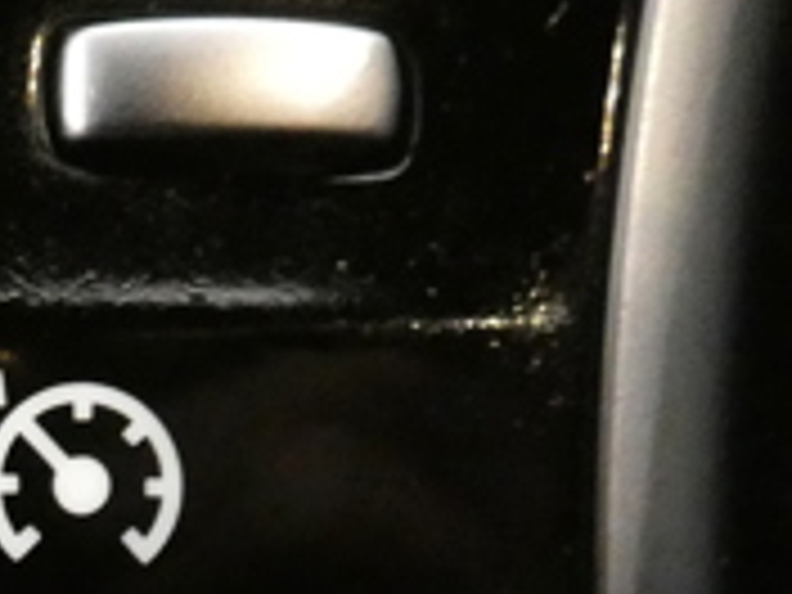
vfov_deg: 15.8
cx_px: -459
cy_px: 634
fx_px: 2082
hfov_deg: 18.6
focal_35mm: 91
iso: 1600
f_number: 2.8
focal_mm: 3.6
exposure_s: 1/40
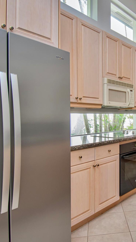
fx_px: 186
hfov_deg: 36.9
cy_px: 123
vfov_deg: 66.1
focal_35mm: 29
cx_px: 129
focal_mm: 12
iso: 800
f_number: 5
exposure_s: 1/100
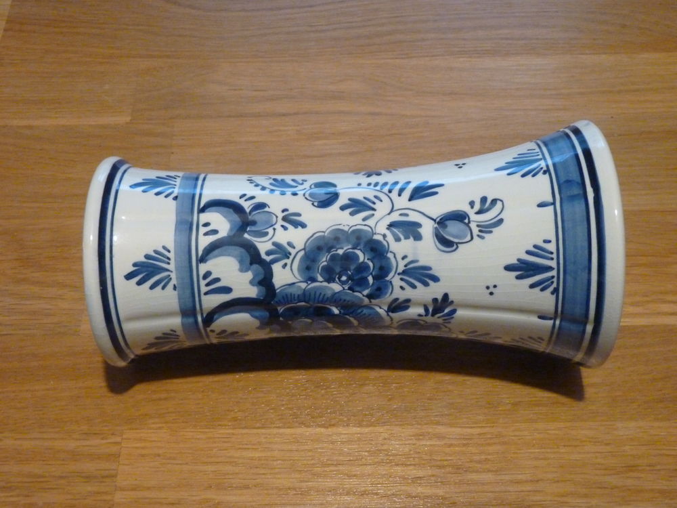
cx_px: 338
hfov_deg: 41.2
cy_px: 254
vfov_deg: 31.5
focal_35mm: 46
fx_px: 900
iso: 800
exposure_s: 1/25
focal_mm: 8.2
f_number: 3.2
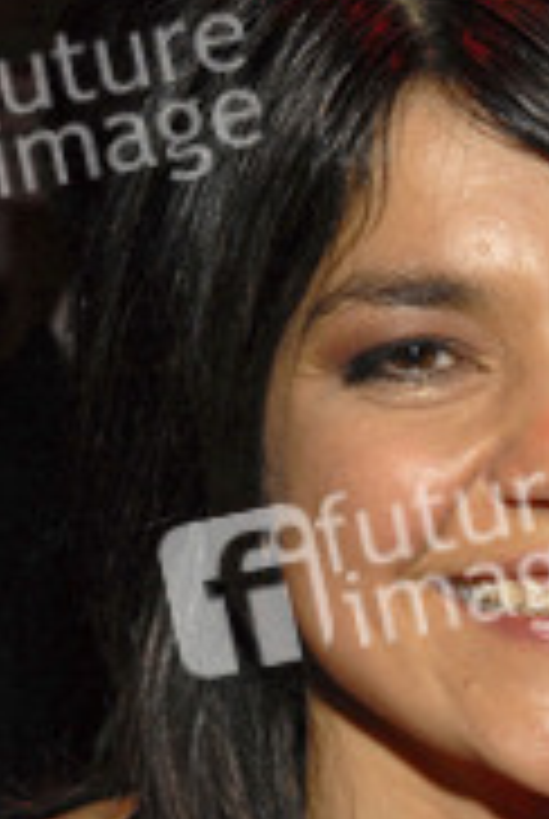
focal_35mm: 148
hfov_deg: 9.2
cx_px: 526
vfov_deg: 13.7
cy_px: 796
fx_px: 3375
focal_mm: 45
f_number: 8
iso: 400
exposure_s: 1/50
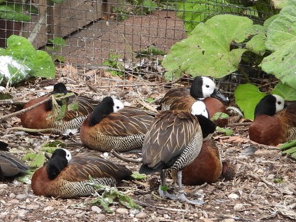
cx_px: 37
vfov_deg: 3.2
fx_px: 3933
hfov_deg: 4.3
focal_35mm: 460
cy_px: 102
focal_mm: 30.5
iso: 100
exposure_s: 1/100
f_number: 4
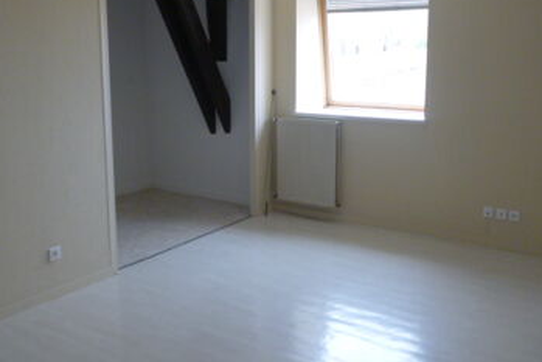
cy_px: 169
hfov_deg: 48.4
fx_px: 602
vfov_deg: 33.4
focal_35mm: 40
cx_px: 286
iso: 250
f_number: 3.1
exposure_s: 1/60
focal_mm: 5
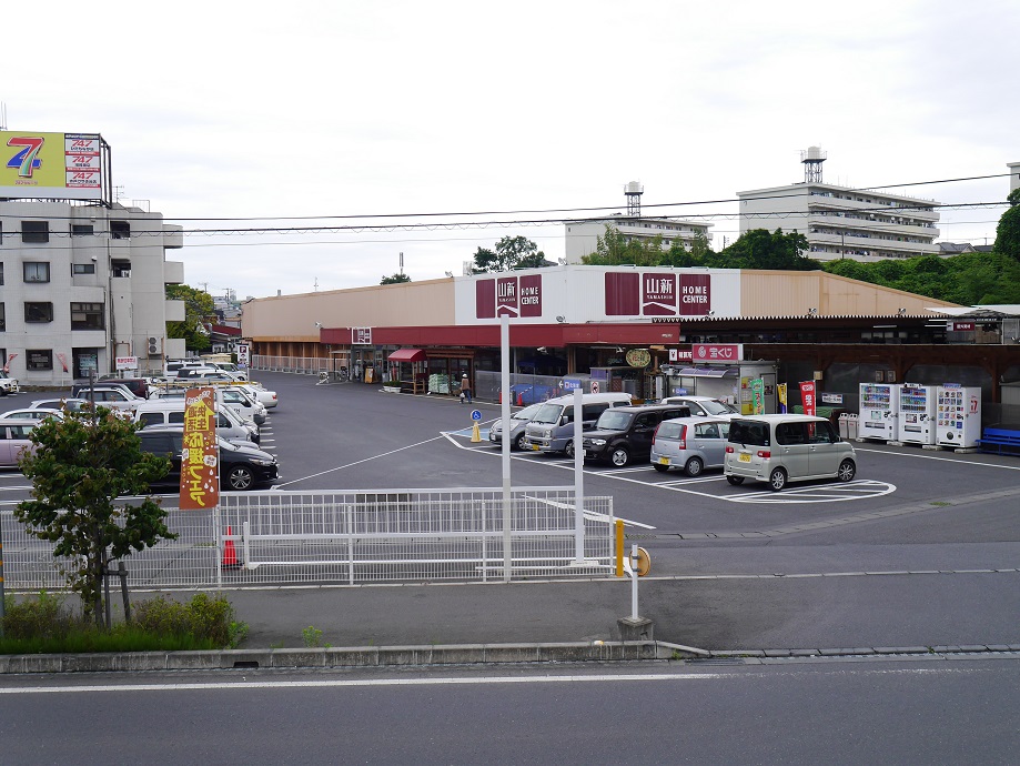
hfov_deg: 51.3
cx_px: 510
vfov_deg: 39.7
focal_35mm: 36
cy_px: 383
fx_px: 1061
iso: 160
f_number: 6.3
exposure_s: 1/250
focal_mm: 18
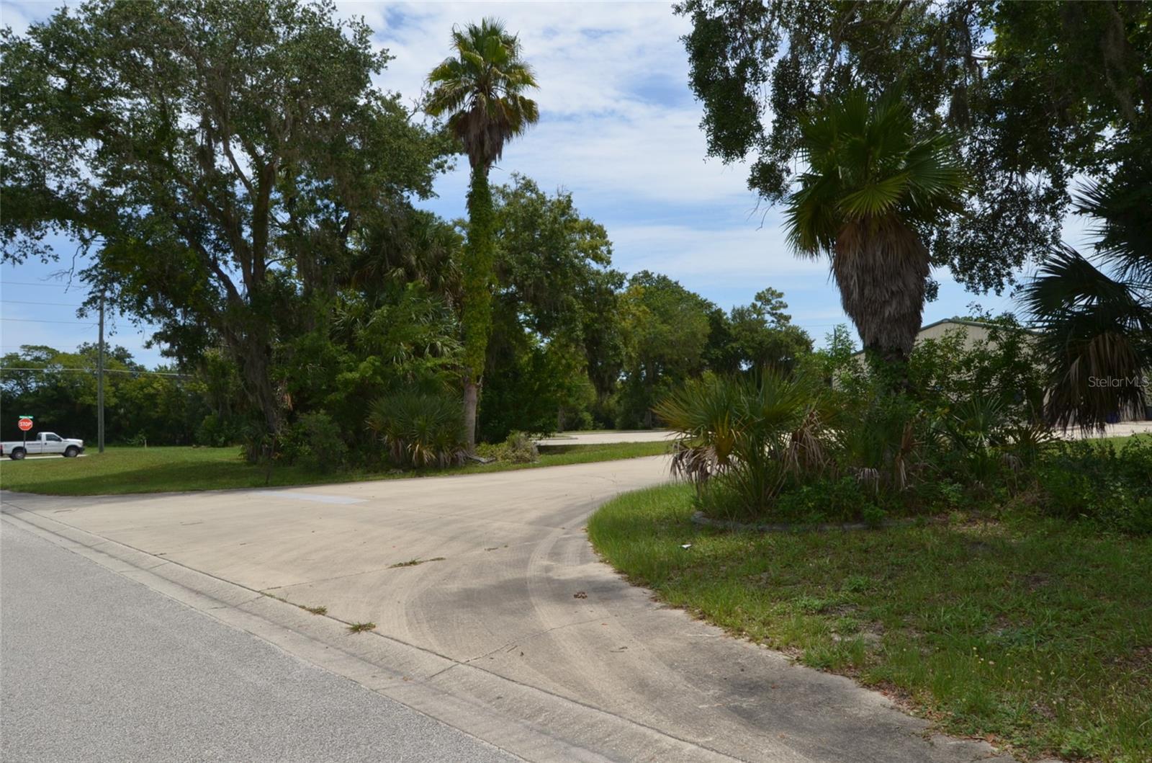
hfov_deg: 67.5
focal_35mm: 27
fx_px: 862
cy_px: 382
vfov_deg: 47.7
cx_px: 576
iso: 100
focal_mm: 18
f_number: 11
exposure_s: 1/200
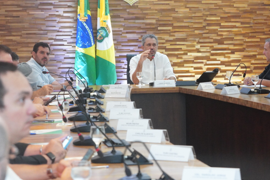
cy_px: 98
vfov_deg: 11.9
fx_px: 863
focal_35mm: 115
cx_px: 172
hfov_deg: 17.8
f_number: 5
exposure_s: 1/160
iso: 8000
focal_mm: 70
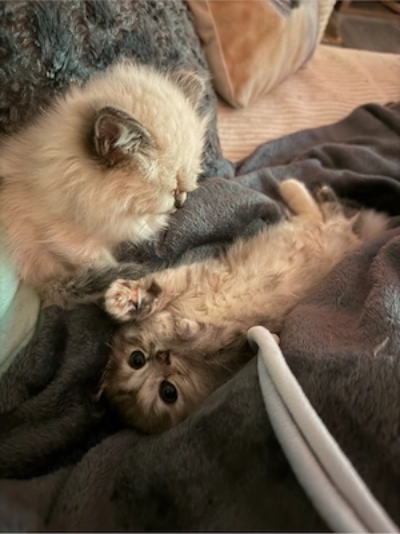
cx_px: 200
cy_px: 267
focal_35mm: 24
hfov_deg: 56.8
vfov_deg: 71.6
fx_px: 370
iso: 1250
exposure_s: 1/9
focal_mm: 6.76
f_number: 1.78
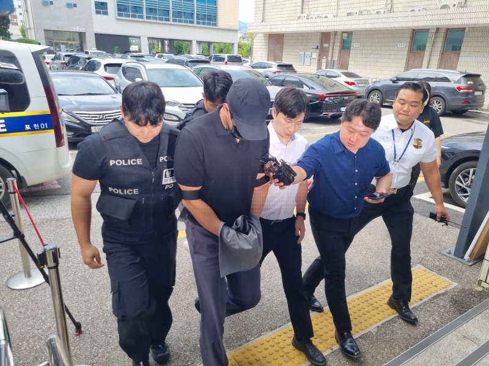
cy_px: 183
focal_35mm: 26
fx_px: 367
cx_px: 244
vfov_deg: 53.1
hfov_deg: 67.3
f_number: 1.8
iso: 50
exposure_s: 1/529
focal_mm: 5.4
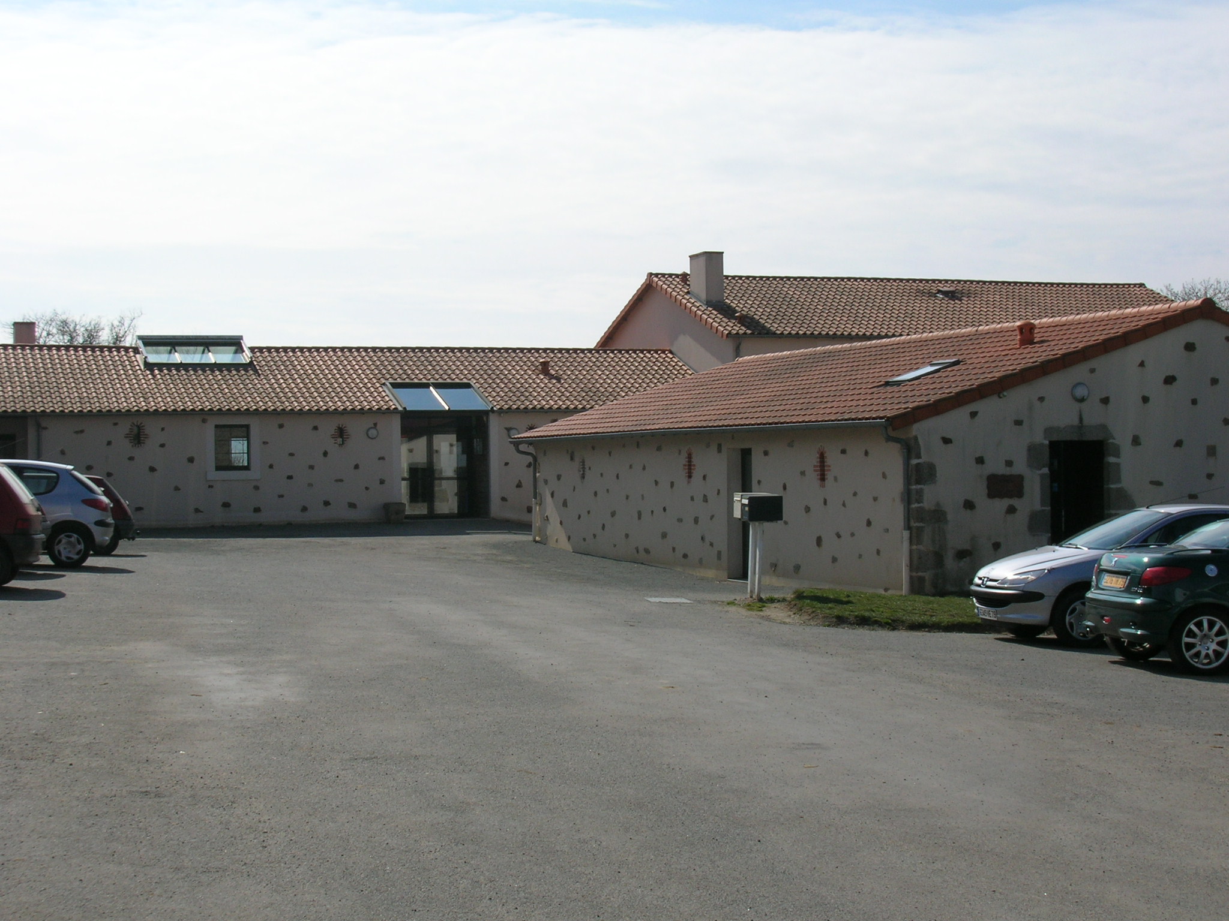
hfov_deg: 35.5
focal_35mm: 54
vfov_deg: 27.0
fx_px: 1917
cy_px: 460
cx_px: 614
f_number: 5.7
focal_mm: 9
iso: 50
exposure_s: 1/576
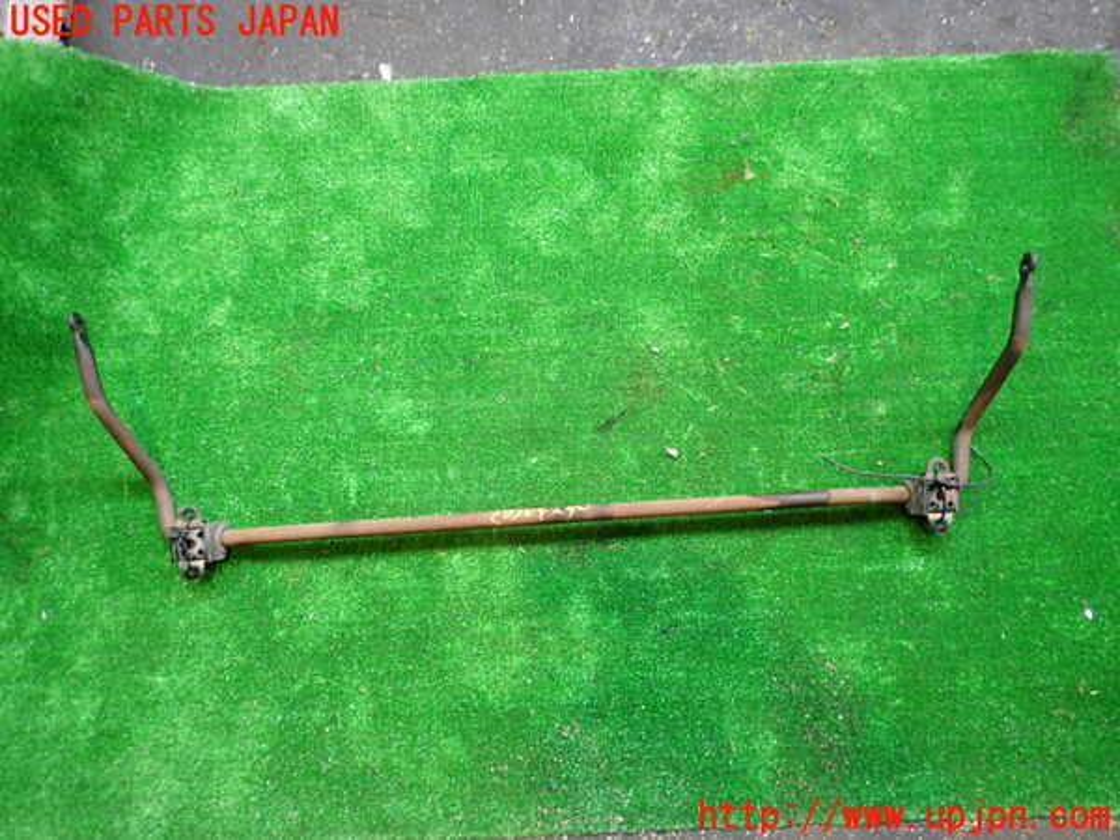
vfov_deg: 54.9
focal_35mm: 25
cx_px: 560
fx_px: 809
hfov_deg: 69.4
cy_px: 420
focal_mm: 4.5
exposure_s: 1/40
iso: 200
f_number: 2
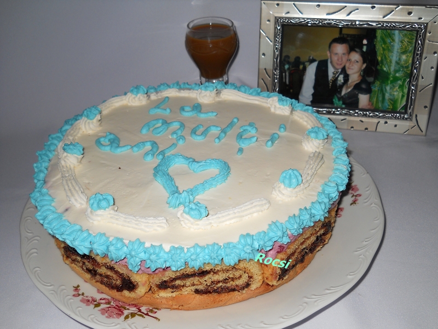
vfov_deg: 35.1
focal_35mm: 41
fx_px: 519
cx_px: 219
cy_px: 164
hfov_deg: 45.8
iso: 80
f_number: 3.1
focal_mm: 6.72
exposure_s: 1/30
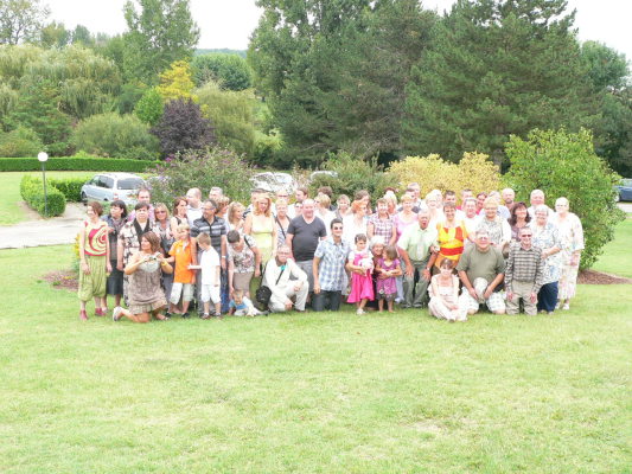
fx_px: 730
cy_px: 237
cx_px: 316
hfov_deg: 46.8
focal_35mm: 40
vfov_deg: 36.0
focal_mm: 6.7
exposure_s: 1/80
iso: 80
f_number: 4
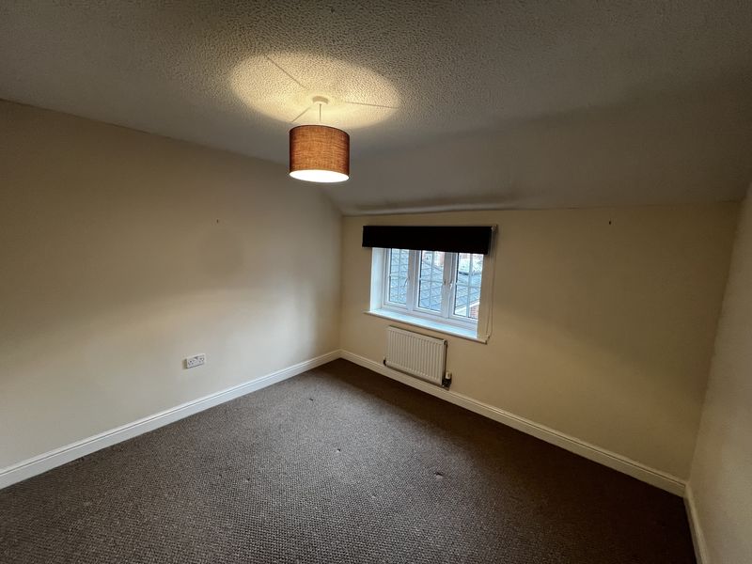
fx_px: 282
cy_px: 282
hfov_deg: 106.2
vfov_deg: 89.9
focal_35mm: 13
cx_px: 376
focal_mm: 1.57
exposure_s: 1/100
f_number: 1.8
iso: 125
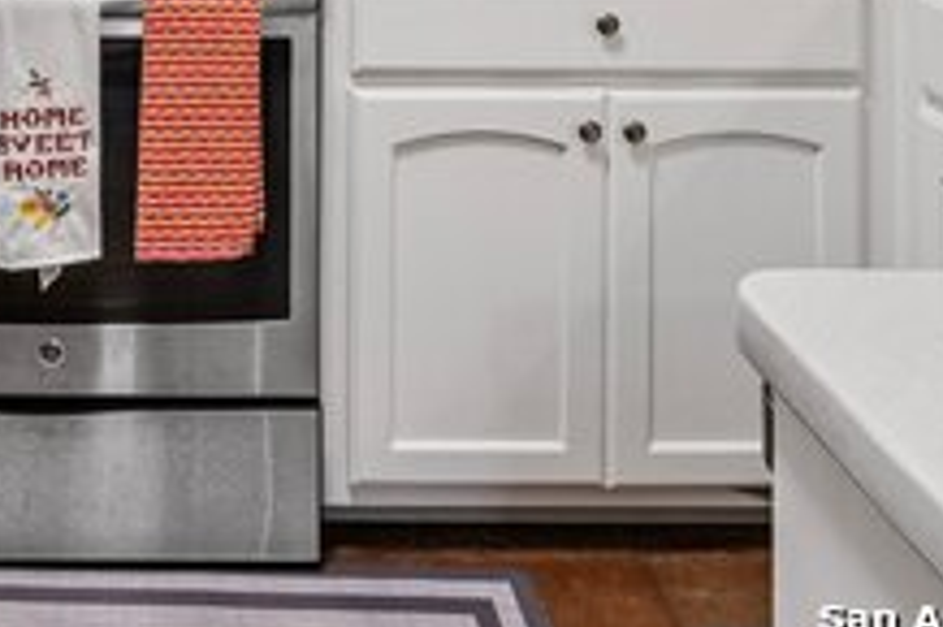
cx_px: 138
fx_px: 1230
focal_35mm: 47
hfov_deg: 39.6
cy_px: -279
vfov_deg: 23.6
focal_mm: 16
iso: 640
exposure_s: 1/5
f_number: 9
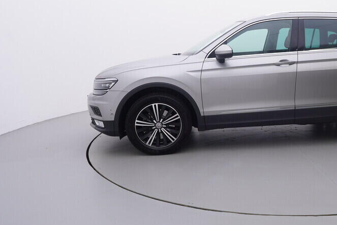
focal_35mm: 35
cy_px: 85
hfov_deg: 52.1
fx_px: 326
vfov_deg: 37.9
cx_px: 256
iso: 200
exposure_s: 1/80
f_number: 5
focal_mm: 15
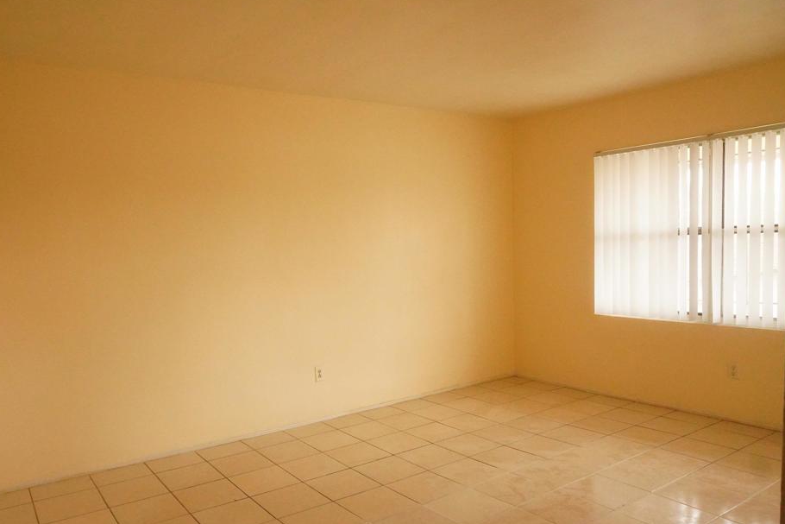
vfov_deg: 47.9
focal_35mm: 27
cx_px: 352
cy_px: 289
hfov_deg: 67.2
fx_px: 589
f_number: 8
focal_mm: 16
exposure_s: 1/250
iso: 6400
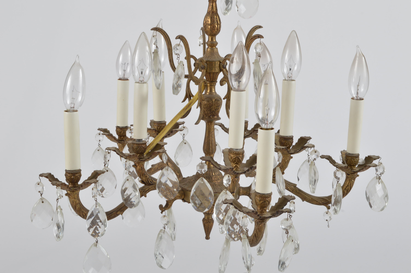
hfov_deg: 31.9
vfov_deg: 21.5
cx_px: 206
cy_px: 136
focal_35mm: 63
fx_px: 719
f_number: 16
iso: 200
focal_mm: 42
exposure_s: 1/125
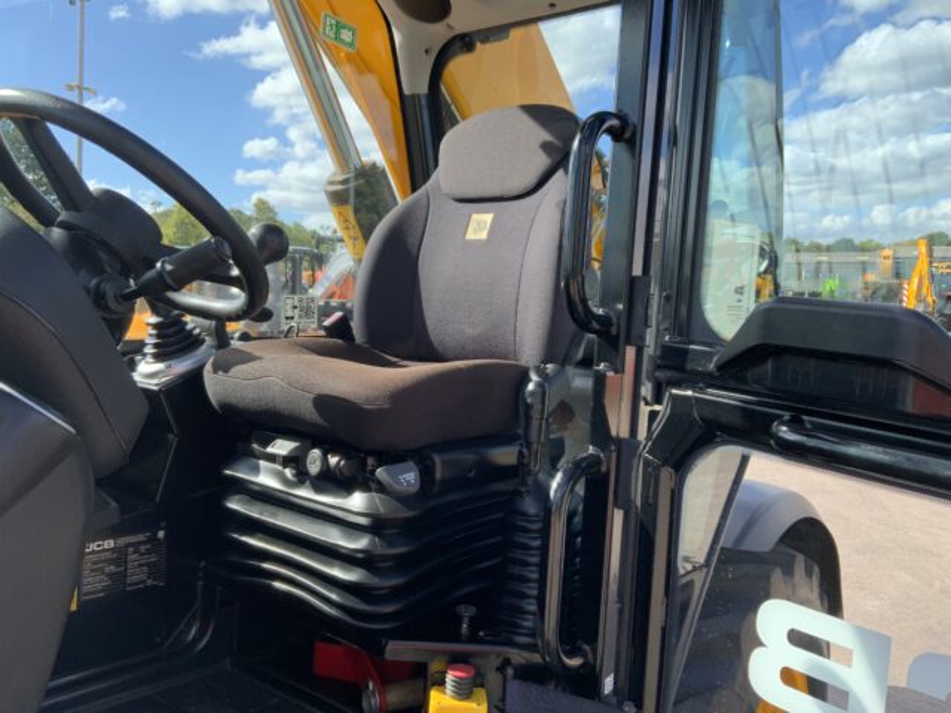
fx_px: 797
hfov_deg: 61.7
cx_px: 476
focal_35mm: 29
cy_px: 356
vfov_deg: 48.2
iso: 16
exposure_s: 1/534
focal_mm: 3
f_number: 1.8
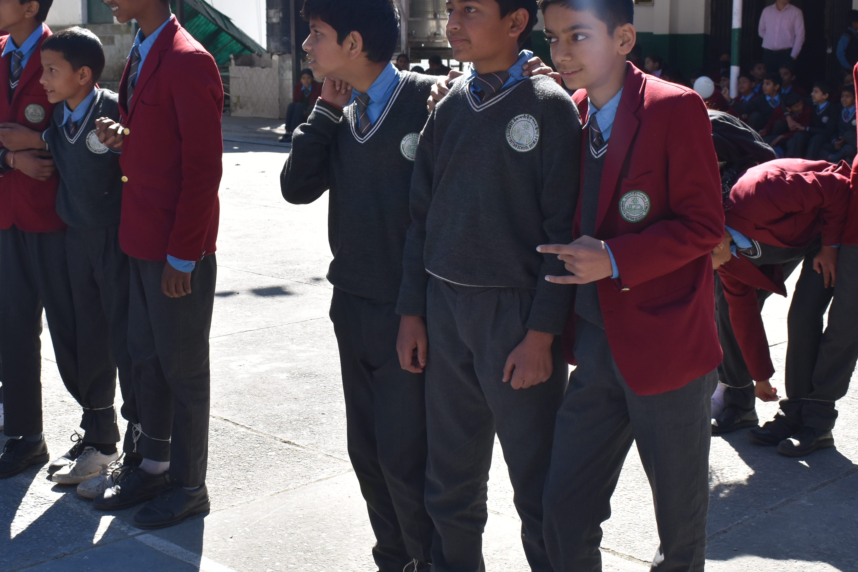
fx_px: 1358
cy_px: 293
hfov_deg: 34.9
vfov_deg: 23.8
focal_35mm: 57
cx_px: 340
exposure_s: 1/320
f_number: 7.1
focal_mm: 24
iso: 200
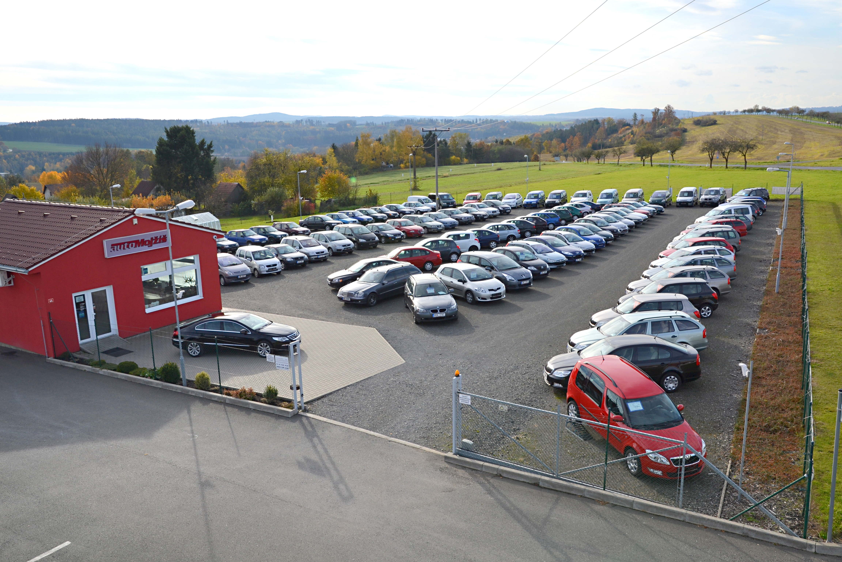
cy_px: 281
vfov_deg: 45.7
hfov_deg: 64.6
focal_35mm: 28
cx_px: 421
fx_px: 667
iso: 100
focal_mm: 19
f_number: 7.1
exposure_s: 1/250
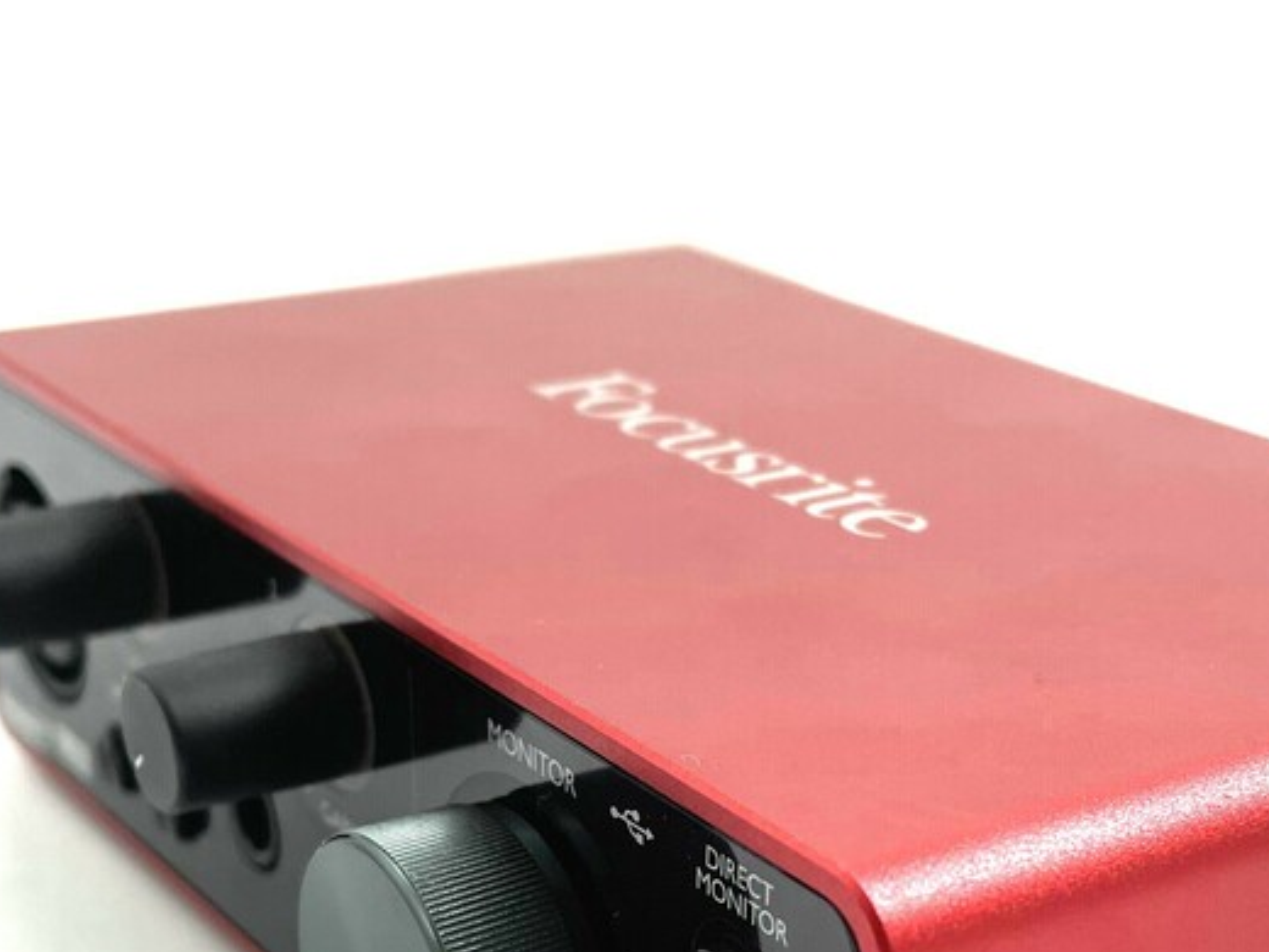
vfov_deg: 21.9
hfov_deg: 30.3
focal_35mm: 64
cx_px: 681
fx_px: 2346
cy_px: 989
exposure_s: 1/165
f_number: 1.6
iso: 32
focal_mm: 4.2
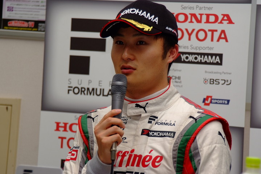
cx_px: 130
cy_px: 87
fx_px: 1363
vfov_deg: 7.3
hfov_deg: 10.9
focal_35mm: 188
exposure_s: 1/250
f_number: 5.6
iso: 400
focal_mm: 125
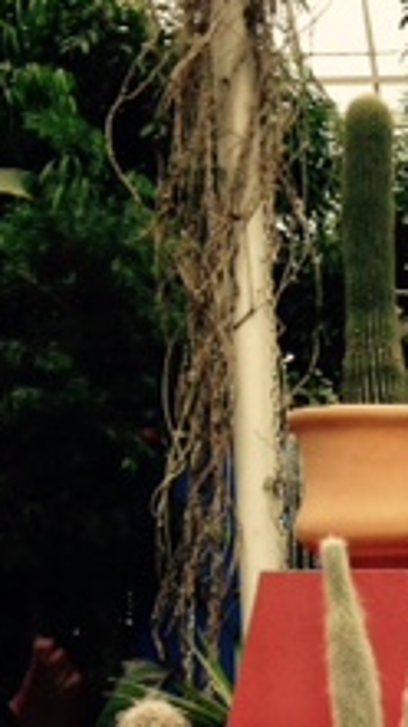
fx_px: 2004
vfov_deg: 19.6
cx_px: 717
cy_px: 829
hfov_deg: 10.9
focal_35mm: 104
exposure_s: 1/337
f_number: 2.4
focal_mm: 4.12
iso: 50
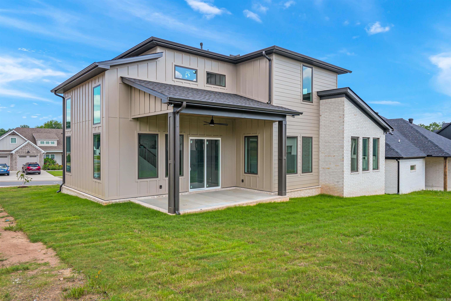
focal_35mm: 24
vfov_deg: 53.2
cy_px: 150
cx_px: 226
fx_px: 301
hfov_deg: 73.7
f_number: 4
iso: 200
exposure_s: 1/800
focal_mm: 24
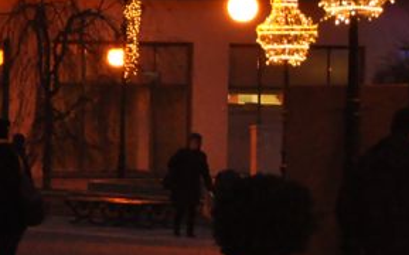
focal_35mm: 379
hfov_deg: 5.5
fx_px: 4220
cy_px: 71
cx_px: 675
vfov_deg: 3.5
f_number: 5.3
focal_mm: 70
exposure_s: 1/60
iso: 2000
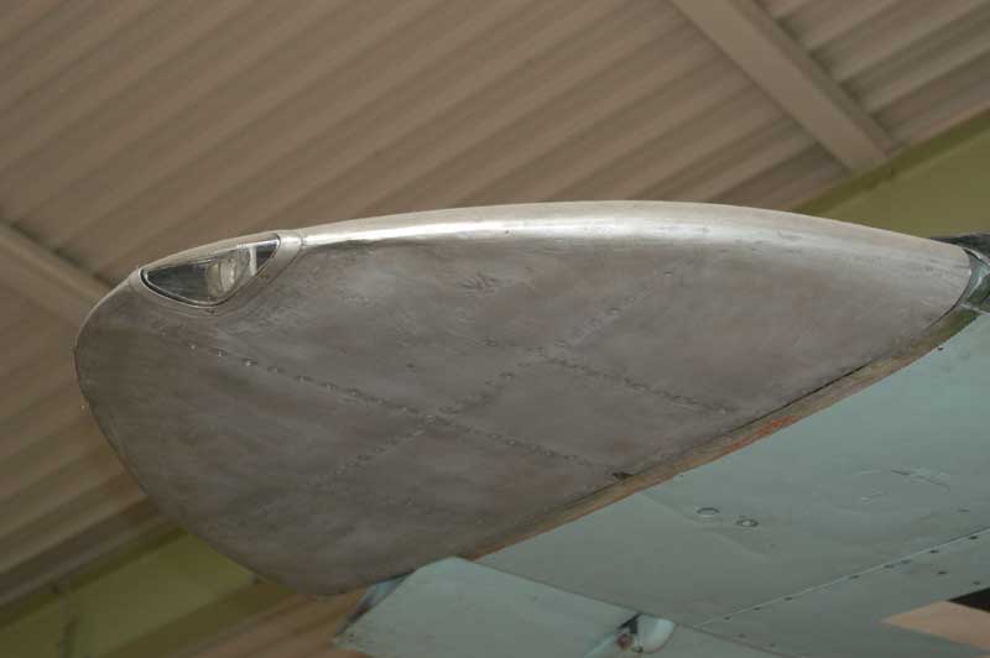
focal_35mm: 72
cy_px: 329
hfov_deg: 28.1
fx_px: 1978
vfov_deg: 18.9
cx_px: 495
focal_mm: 48
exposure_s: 1/60
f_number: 5.6
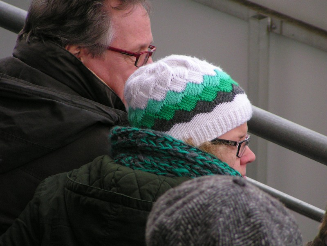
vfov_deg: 3.9
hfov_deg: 5.2
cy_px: 123
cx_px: 164
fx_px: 3590
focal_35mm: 380
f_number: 3.5
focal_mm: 58
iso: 200
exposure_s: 1/500
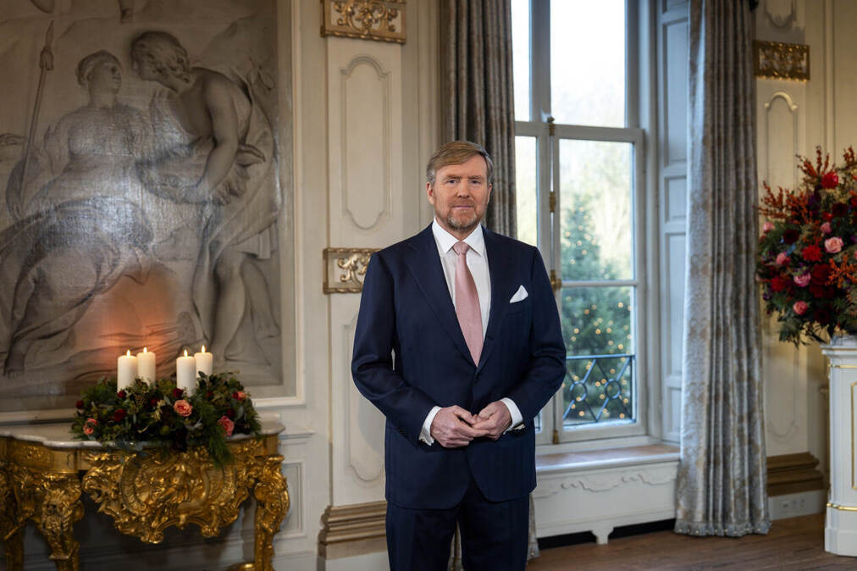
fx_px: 1023
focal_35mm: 43
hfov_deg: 45.4
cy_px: 286
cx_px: 428
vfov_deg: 31.2
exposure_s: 1/160
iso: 800
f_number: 2.8
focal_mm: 43
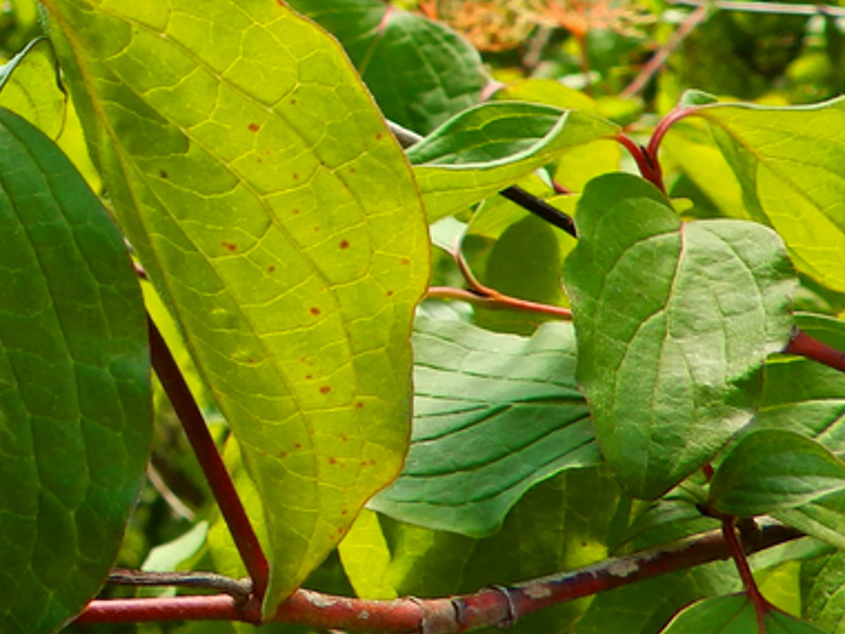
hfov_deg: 18.3
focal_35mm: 96
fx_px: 2343
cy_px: -68
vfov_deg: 15.0
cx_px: -405
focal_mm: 5.7
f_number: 4
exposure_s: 1/125
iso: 80
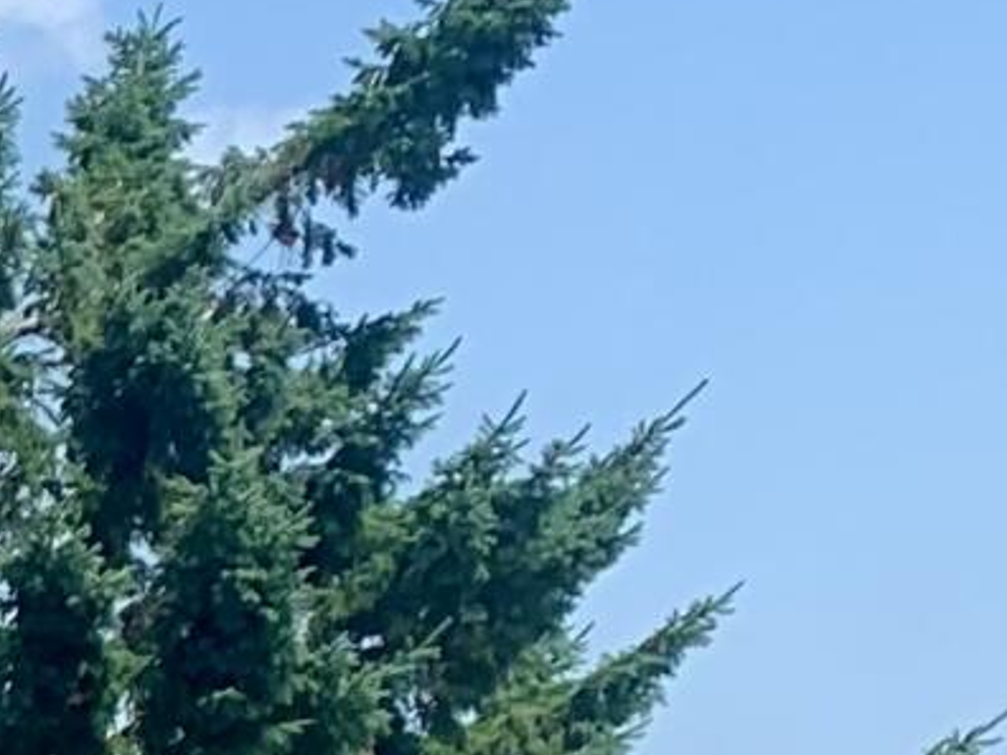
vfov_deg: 7.3
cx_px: -2510
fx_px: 5731
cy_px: 1317
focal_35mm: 197
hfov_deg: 7.9
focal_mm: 4.25
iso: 25
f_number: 1.8
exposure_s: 1/1427
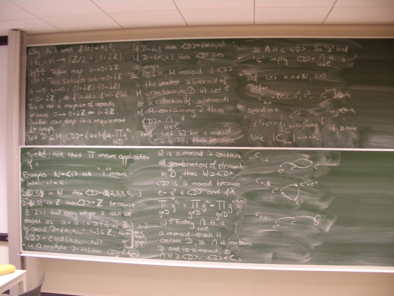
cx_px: 197
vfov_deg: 40.7
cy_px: 148
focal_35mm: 35
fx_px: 398
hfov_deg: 52.6
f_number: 2.6
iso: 200
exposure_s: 1/8
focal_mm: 5.8
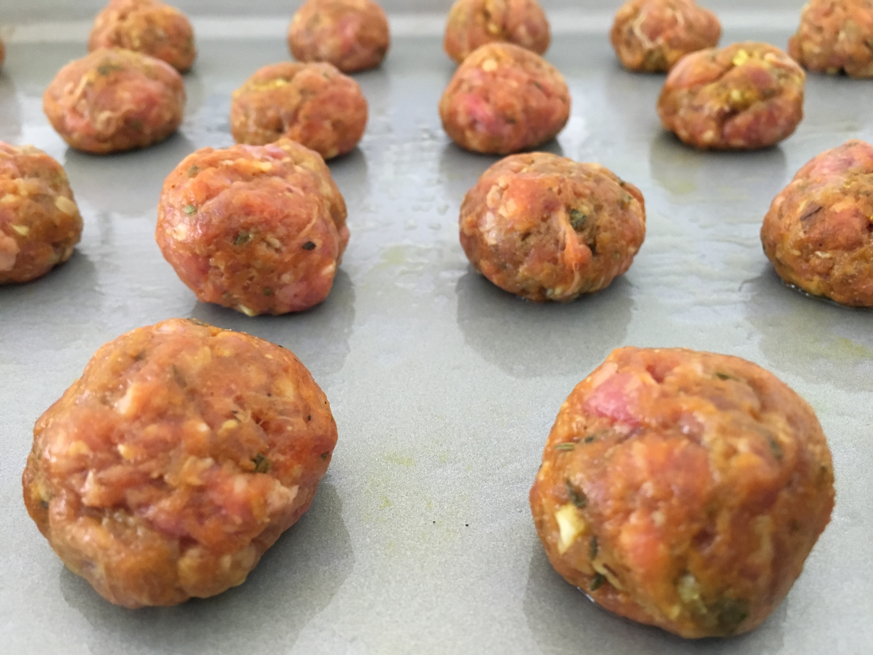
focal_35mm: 29
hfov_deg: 61.7
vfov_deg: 48.2
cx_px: 436
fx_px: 731
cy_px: 328
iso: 200
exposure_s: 1/30
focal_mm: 4.15
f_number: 2.2
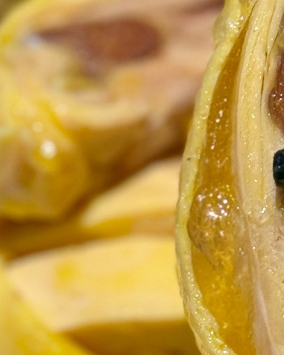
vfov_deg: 11.7
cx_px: 307
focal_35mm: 165
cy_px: 226
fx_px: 1734
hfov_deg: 9.3
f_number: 1.78
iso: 50
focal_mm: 6.86
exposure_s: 1/100
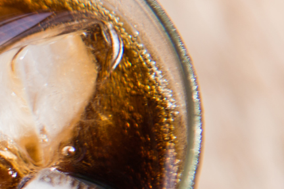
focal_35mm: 344
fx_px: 2714
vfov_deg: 4.0
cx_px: -386
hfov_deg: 5.8
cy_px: 296
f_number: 5
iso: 100
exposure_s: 1/125
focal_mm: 70
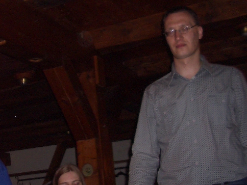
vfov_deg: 19.9
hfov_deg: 25.0
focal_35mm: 74
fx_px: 528
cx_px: -4
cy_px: 118
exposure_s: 1/40
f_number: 2.6
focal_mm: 5.8
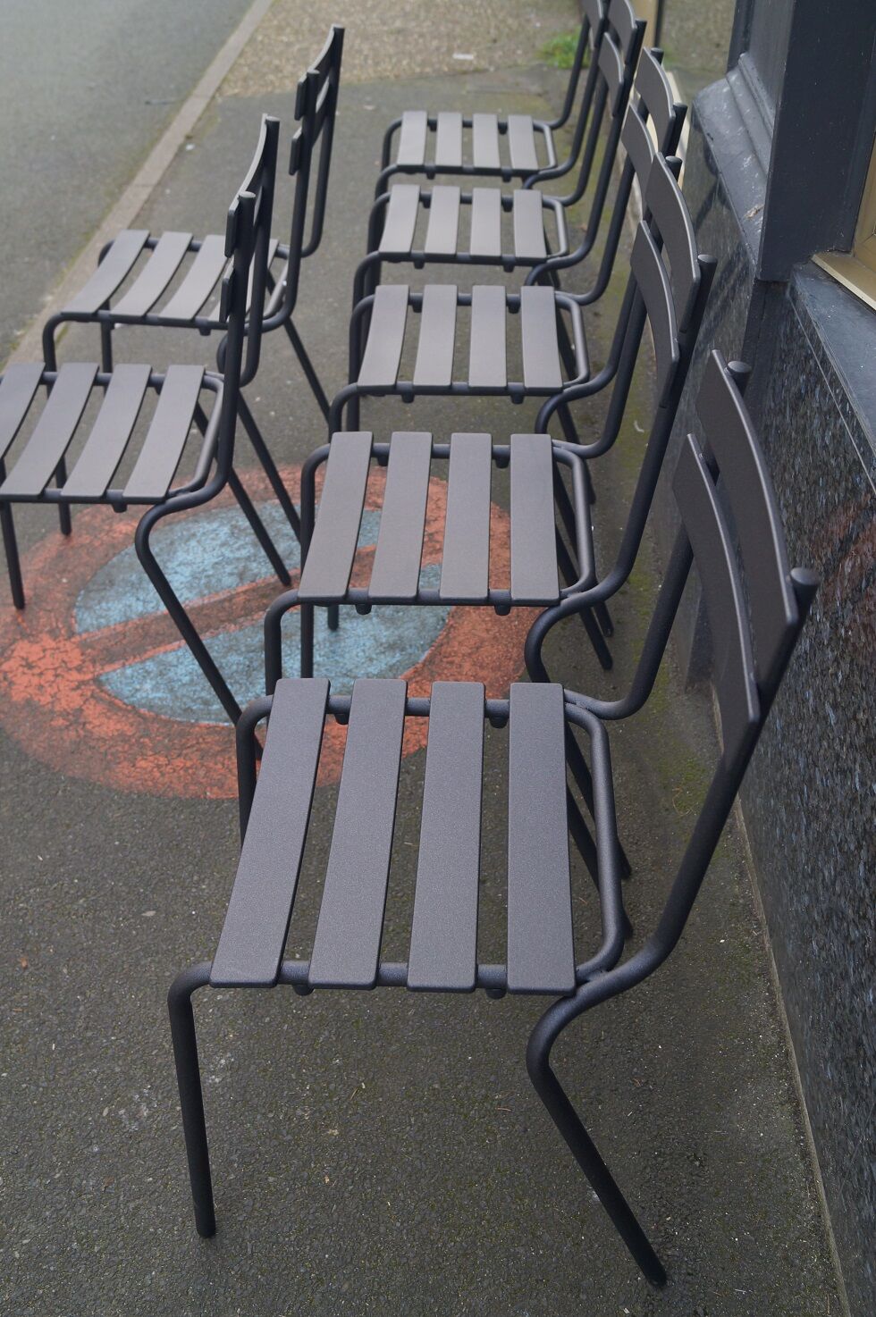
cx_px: 438
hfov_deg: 36.8
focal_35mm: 36
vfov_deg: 53.2
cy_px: 658
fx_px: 1316
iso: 200
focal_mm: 24
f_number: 4
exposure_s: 1/60
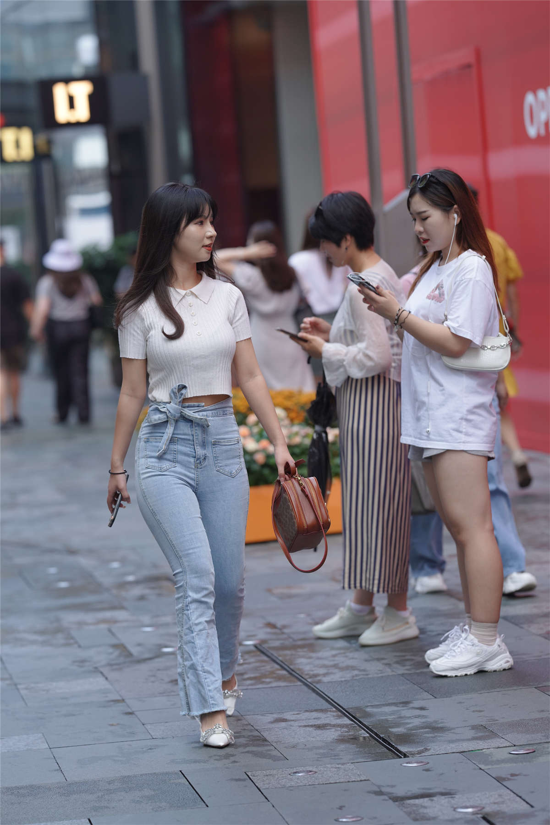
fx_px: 3094
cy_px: 412
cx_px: 275
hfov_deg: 10.2
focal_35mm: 135
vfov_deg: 15.2
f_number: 3.2
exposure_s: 1/640
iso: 500
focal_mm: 135
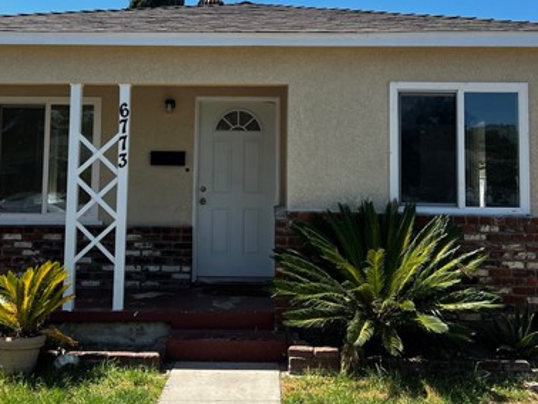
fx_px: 684
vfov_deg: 32.5
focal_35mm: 44
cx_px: 245
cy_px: 121
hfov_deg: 42.9
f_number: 1.5
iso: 50
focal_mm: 5.7
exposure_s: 1/2632
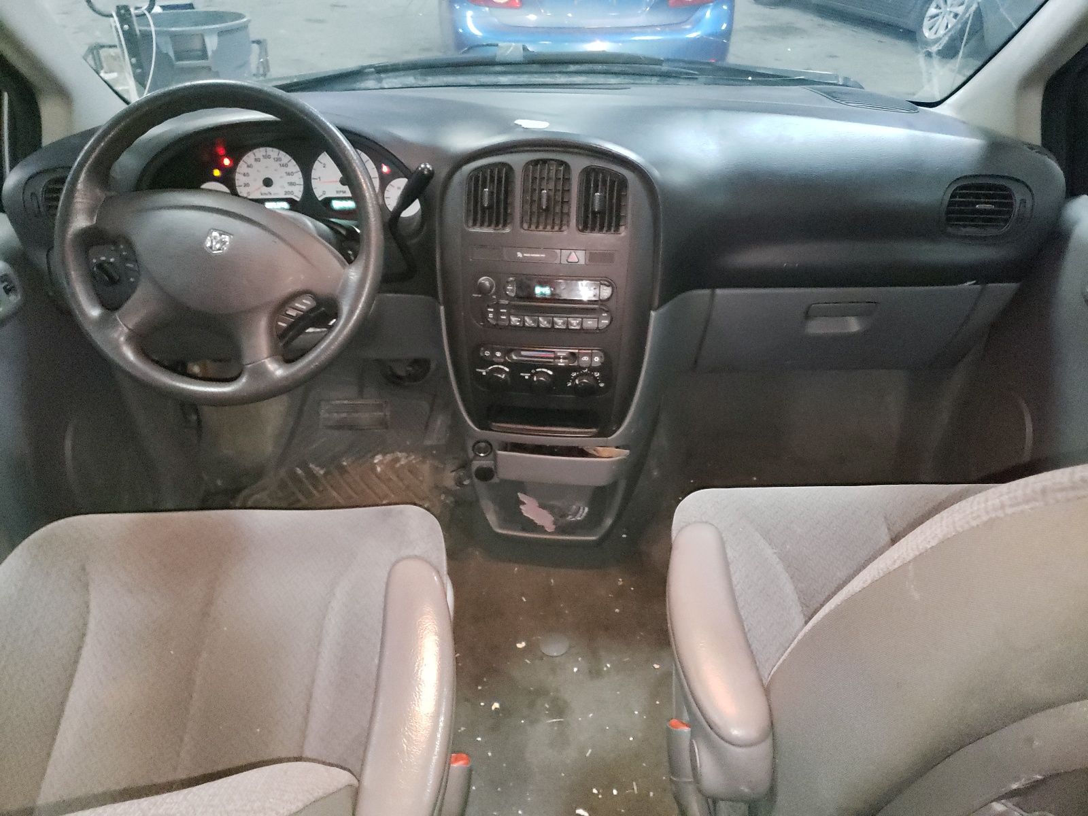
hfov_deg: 67.3
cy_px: 408
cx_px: 544
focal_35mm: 26
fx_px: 817
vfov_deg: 53.1
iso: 918
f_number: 1.5
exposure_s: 1/24
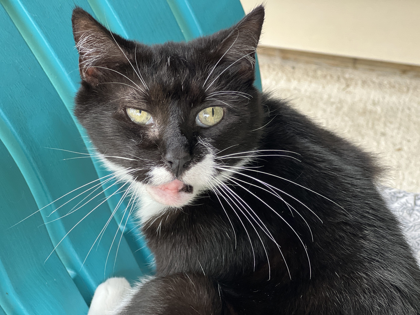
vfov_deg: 19.1
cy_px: 158
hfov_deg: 25.3
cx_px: 210
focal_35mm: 77
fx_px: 934
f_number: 2.8
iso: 125
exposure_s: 1/121
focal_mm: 9
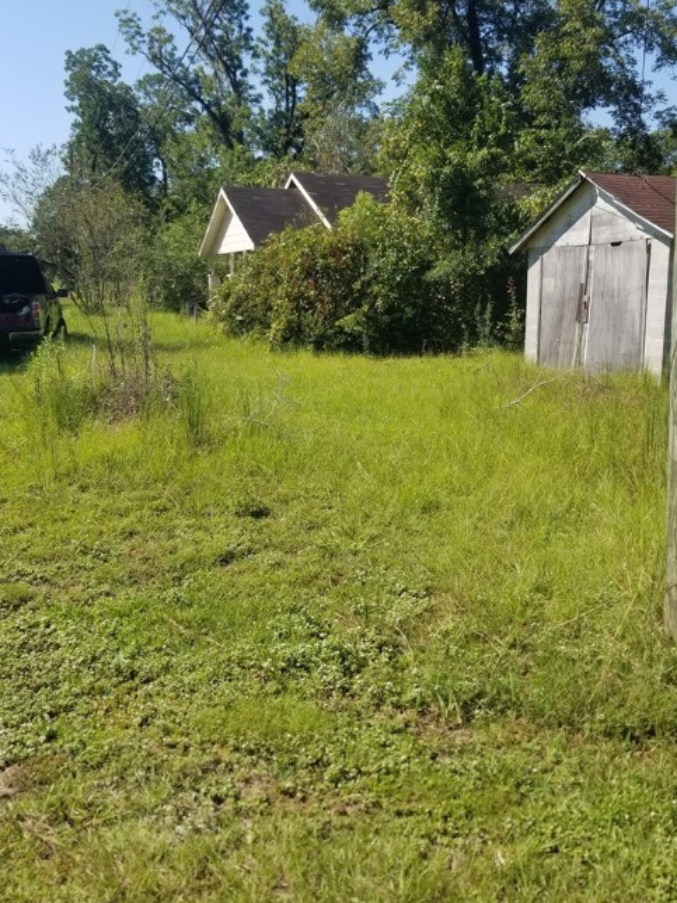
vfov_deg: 58.1
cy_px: 391
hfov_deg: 45.4
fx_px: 808
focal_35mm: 31
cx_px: 355
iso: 50
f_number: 1.7
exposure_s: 1/1796
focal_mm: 4.3
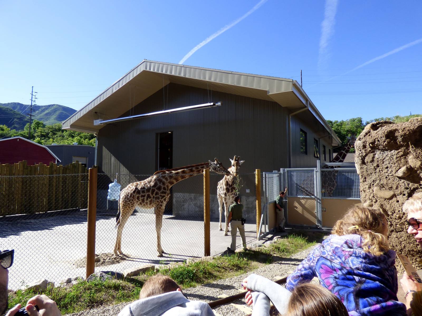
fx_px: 244
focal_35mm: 20
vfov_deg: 66.0
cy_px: 158
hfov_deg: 81.7
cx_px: 211
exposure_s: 1/800
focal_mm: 3.58
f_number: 2.8
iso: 100
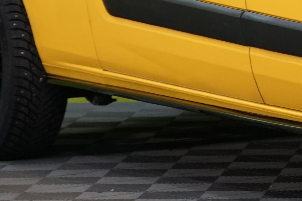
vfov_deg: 4.4
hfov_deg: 6.4
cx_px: 538
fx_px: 2626
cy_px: -92
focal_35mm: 313
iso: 800
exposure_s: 1/40
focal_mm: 62
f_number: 5.6
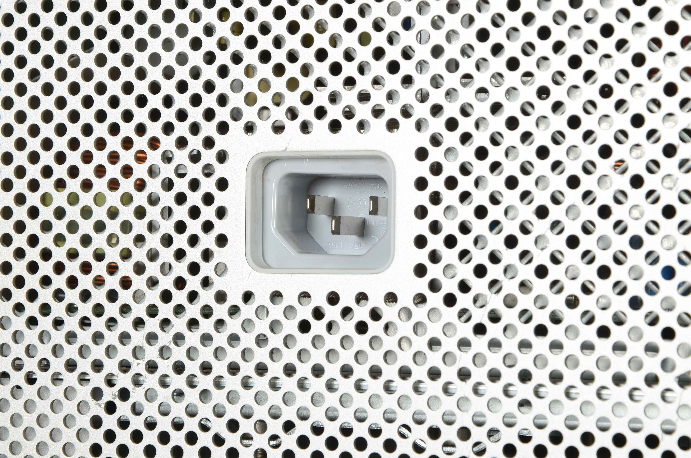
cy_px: 229
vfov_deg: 8.7
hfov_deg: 13.1
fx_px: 3017
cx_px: 346
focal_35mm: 158
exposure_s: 1/160
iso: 200
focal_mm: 105
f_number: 14
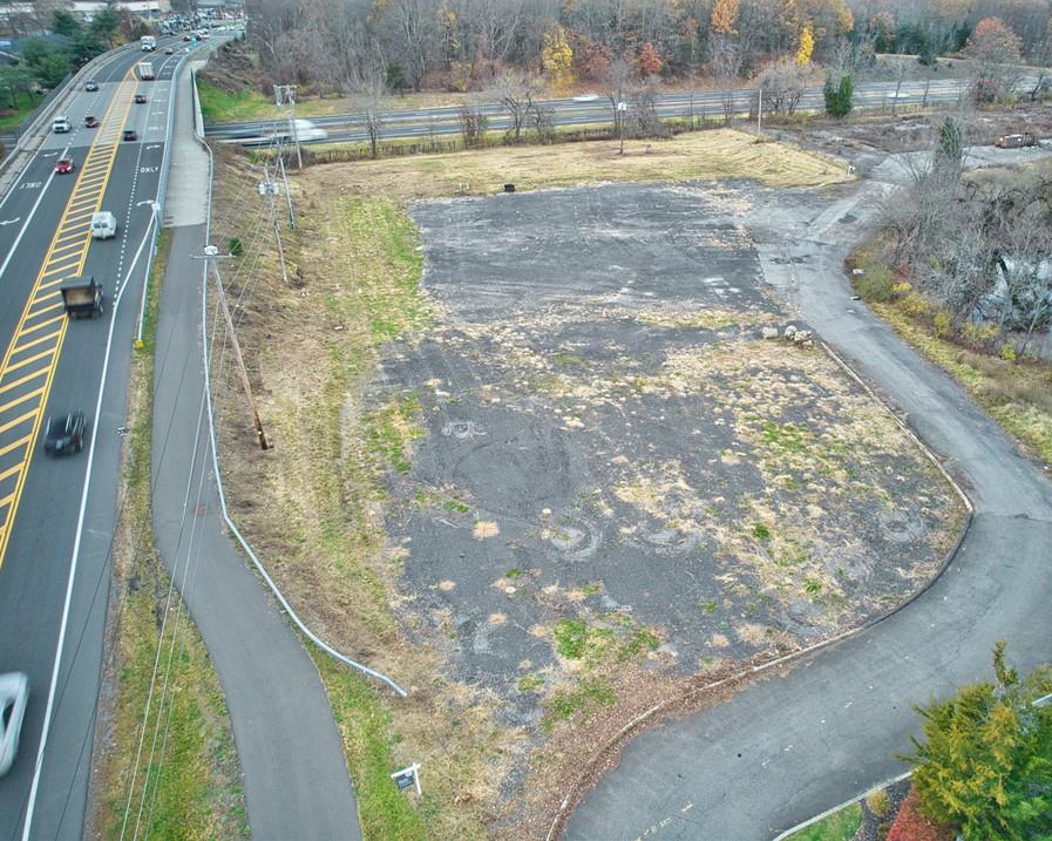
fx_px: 778
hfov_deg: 67.6
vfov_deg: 56.8
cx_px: 618
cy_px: 418
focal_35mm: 25
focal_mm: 8.38
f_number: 2.8
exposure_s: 1/15
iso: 120
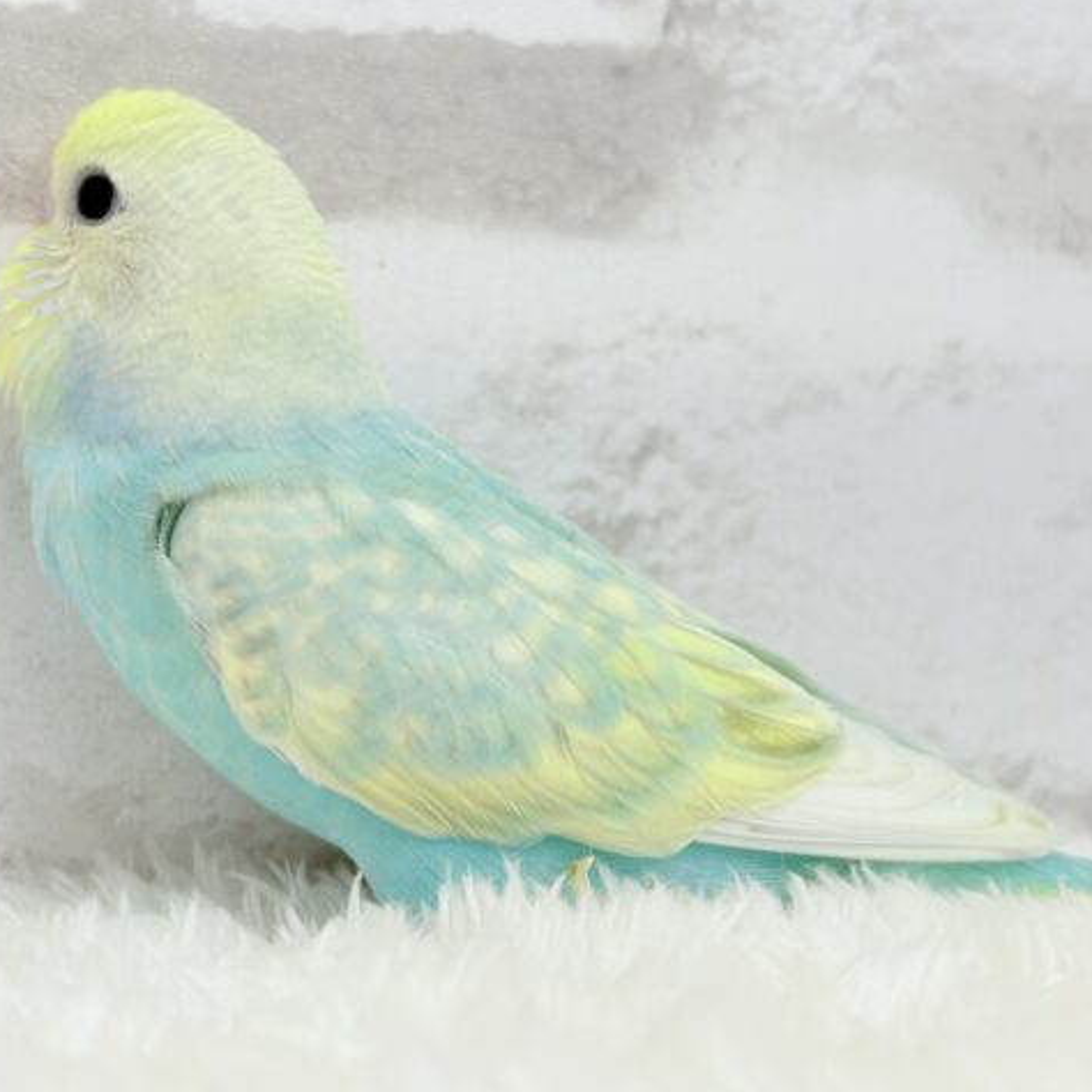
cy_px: 541
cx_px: 523
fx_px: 2213
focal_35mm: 62
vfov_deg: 27.7
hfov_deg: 27.7
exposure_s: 1/50
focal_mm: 5.96
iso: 40
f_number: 1.6
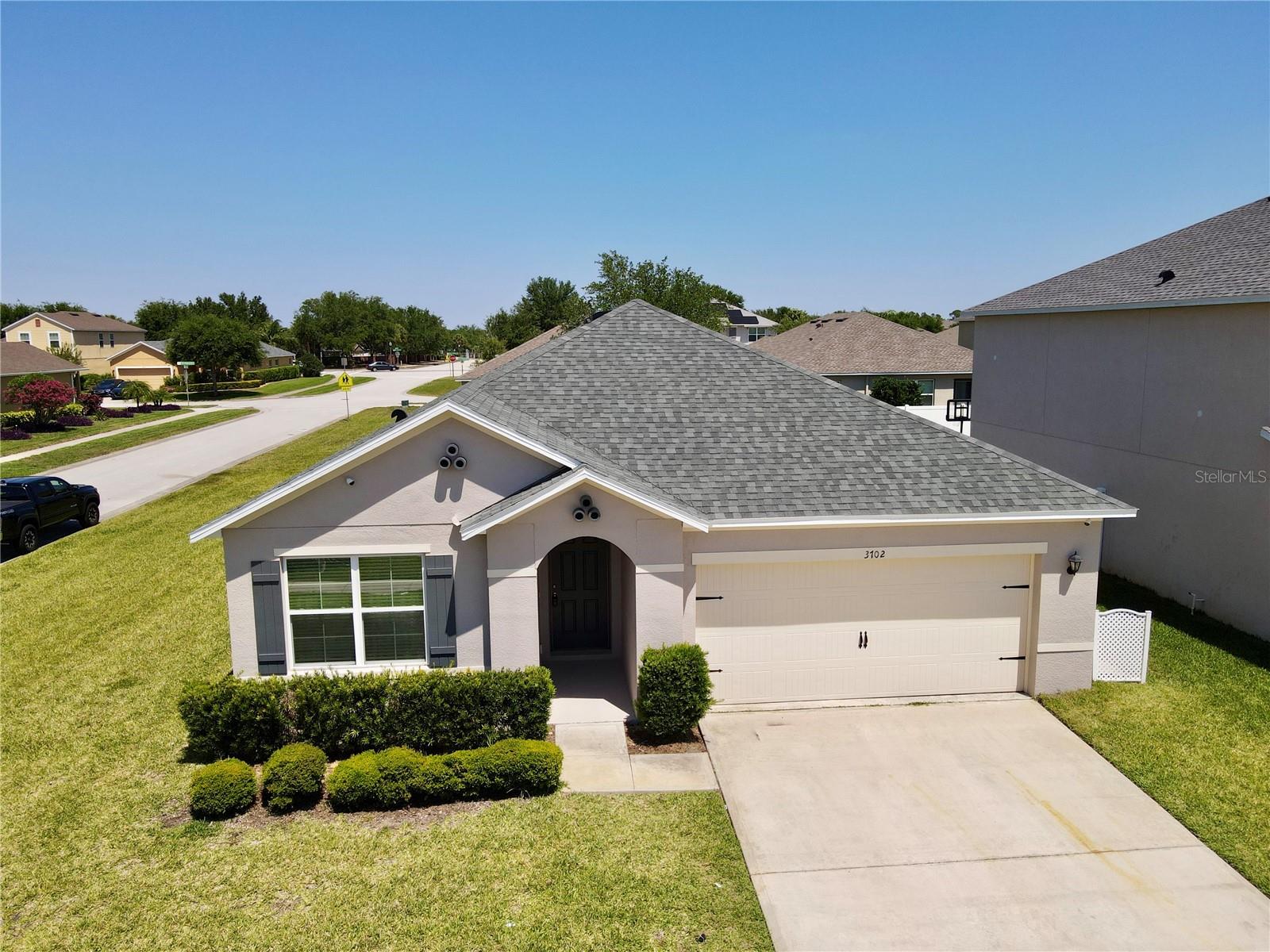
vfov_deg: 56.8
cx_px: 635
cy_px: 476
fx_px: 881
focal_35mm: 24
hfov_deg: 71.6
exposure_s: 1/1000
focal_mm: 4.5
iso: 100
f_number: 2.8
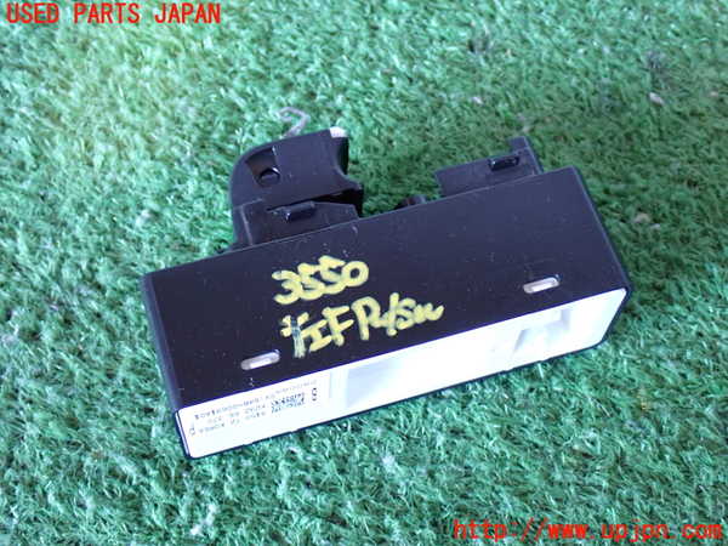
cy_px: 273
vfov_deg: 27.0
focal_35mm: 54
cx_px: 364
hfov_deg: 35.5
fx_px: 1136
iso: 800
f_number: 3.3
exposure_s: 1/20
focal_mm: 9.65
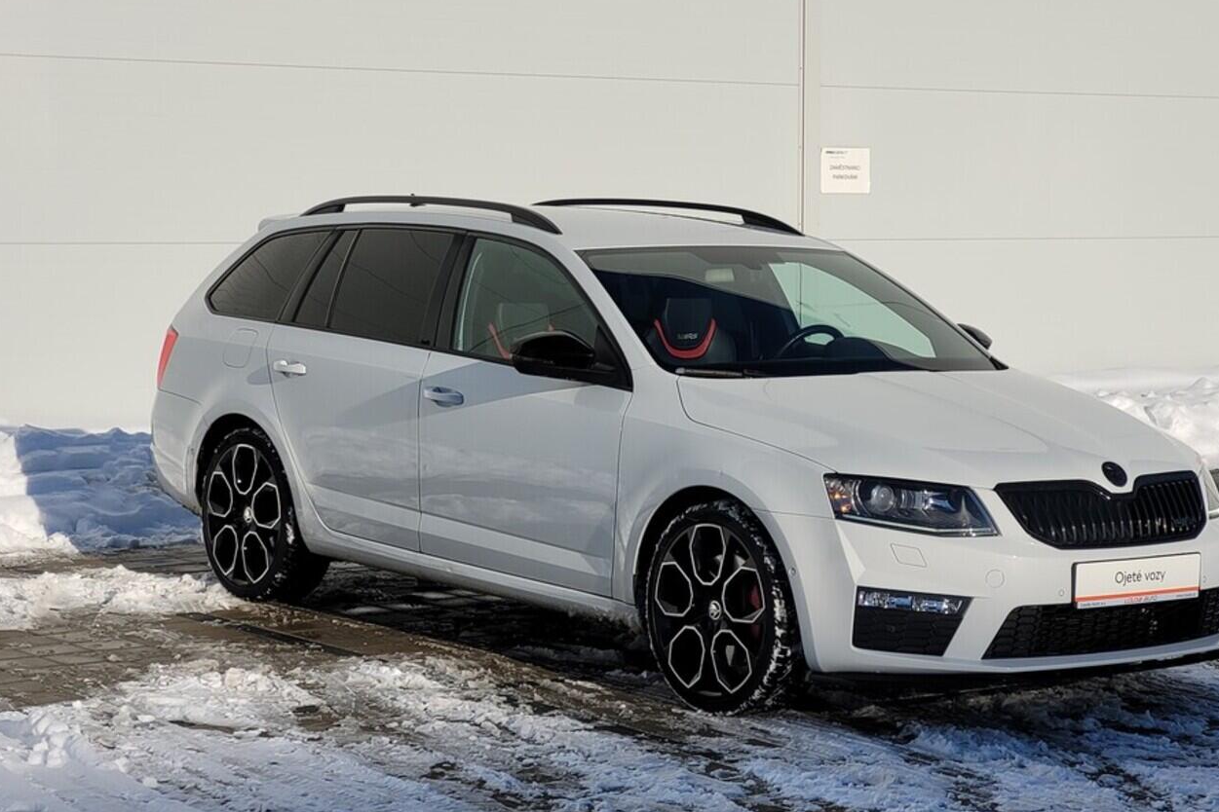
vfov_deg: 15.0
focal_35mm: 91
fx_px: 3081
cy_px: 420
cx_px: 696
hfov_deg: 22.4
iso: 25
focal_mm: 7.12
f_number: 2.4
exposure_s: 1/1957
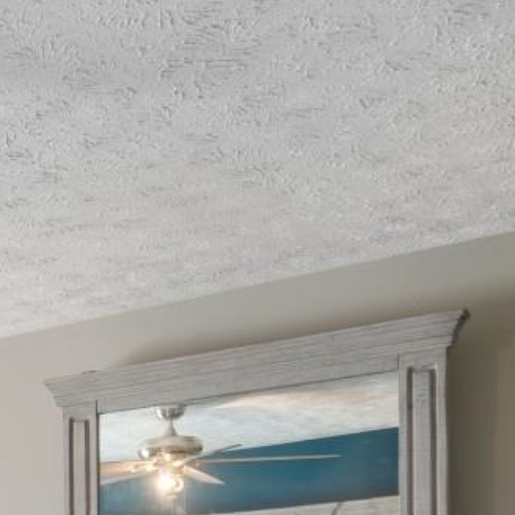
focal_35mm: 63
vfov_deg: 24.2
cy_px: 655
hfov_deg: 21.9
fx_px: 1060
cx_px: -290
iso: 100
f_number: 4.5
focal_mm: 10
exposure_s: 1/15
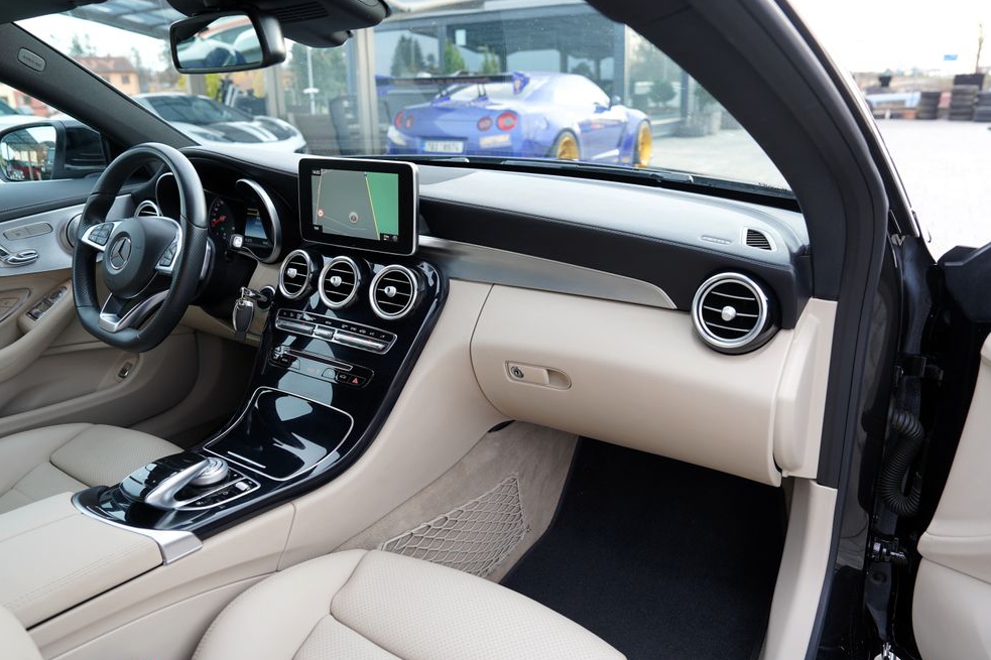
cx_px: 486
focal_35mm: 25
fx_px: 688
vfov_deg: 51.3
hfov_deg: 71.5
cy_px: 324
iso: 125
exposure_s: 1/60
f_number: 4
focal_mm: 24
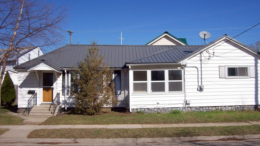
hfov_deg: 50.5
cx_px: 132
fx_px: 276
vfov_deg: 29.7
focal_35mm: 40
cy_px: 70
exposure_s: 1/1401
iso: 80
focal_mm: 6
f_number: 4.8
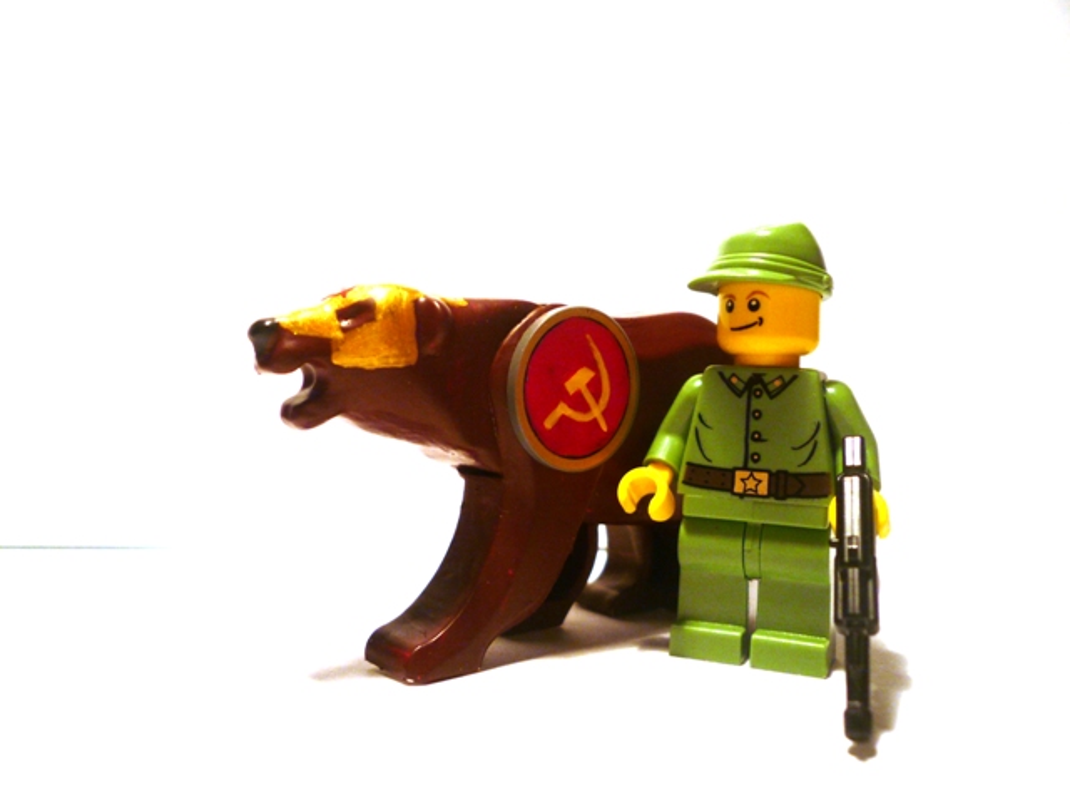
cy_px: 402
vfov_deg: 49.7
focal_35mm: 28
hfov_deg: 63.4
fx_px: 865
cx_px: 535
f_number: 2.8
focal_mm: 4.6
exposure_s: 1/125
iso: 100
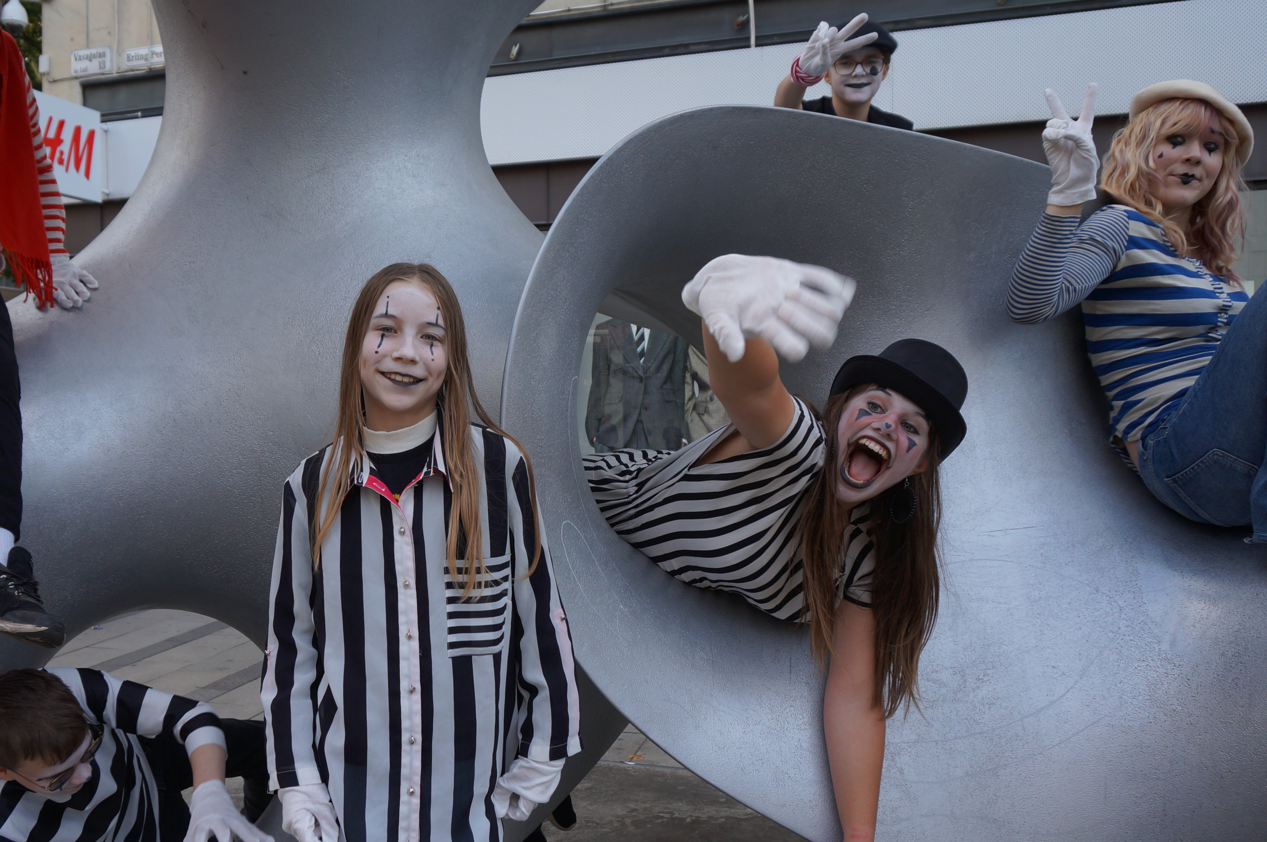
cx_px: 504
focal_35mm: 31
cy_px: 462
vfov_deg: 42.2
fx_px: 1090
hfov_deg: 59.8
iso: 200
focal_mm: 16
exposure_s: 1/250
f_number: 4.5
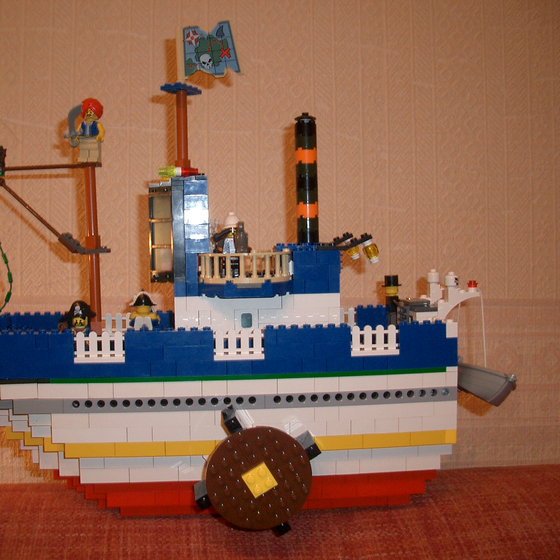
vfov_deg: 40.0
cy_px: 285
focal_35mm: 42
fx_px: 769
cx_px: 207
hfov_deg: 39.7
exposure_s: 1/40
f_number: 2.6
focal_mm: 5.8
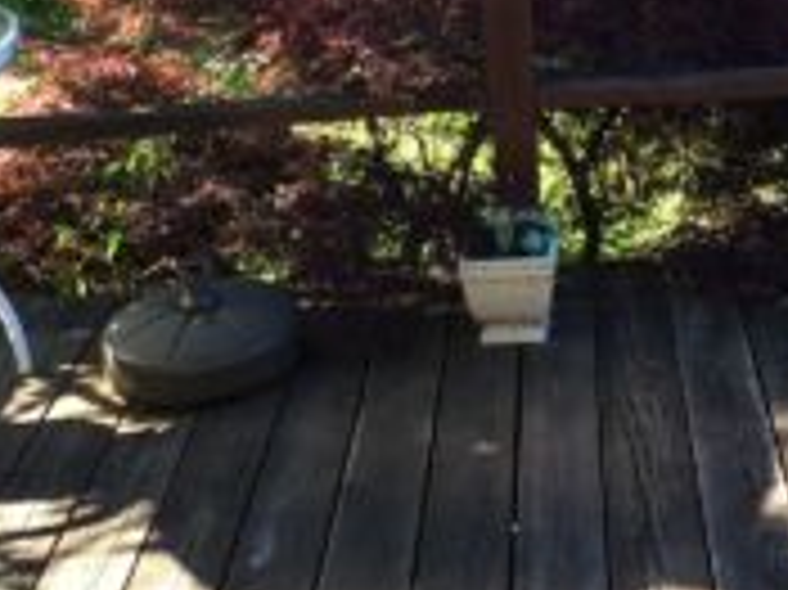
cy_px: 63
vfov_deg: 20.3
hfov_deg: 27.3
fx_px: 1615
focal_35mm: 71
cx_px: 522
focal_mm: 3.3
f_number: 2.4
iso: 40
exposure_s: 1/120
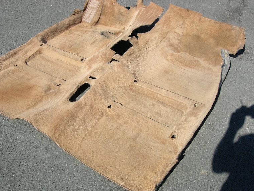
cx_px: 126
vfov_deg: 36.0
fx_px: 294
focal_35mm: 40
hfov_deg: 46.8
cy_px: 94
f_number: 4.8
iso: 64
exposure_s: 1/438
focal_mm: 7.8
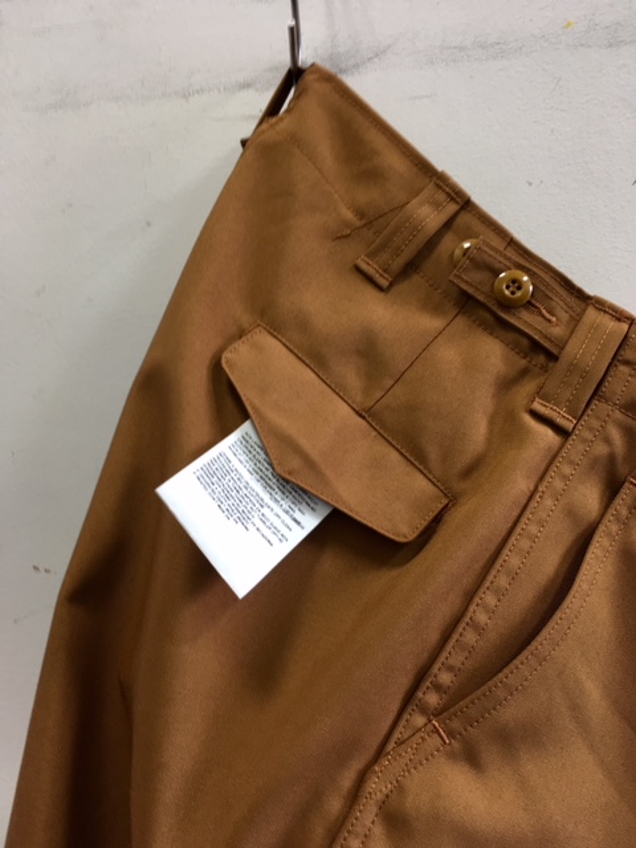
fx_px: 710
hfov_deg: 48.2
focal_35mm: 29
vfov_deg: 61.7
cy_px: 424
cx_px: 318
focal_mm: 4.15
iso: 50
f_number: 2.2
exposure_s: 1/30
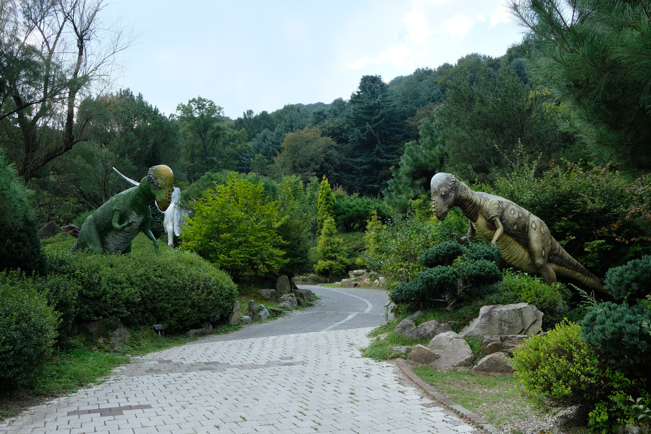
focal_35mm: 35
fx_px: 633
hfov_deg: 54.4
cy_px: 217
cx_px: 326
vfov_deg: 37.9
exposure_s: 1/210
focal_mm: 23
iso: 400
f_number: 8
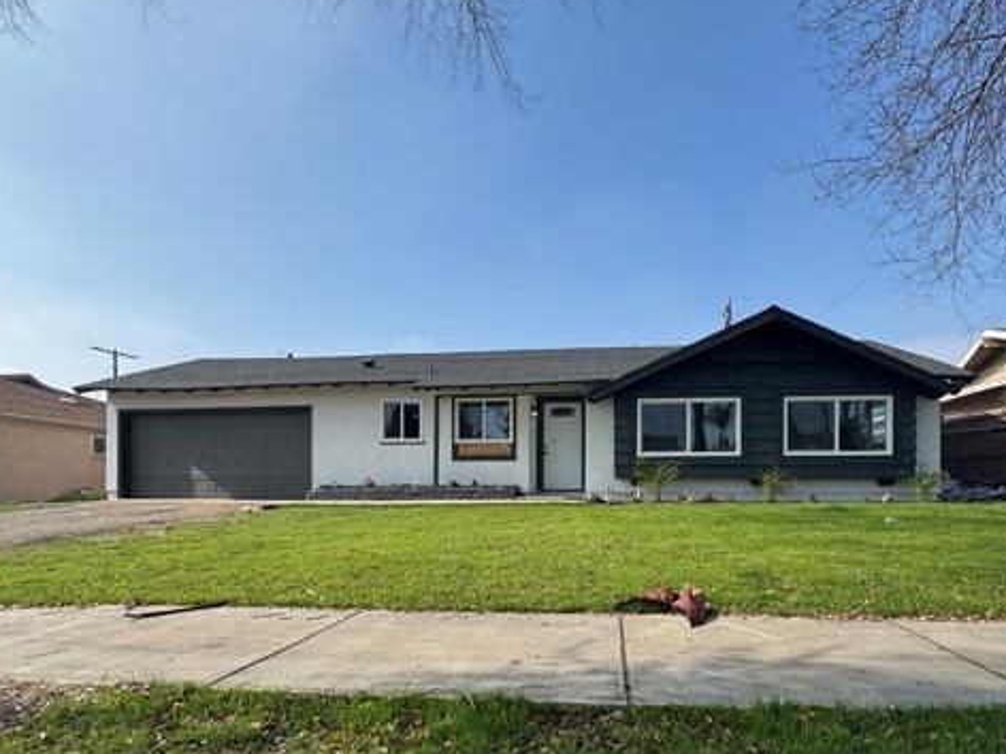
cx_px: 558
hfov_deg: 84.3
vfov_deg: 67.3
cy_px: 483
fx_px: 552
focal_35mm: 19
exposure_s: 1/1506
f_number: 2.2
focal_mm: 2.22
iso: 40
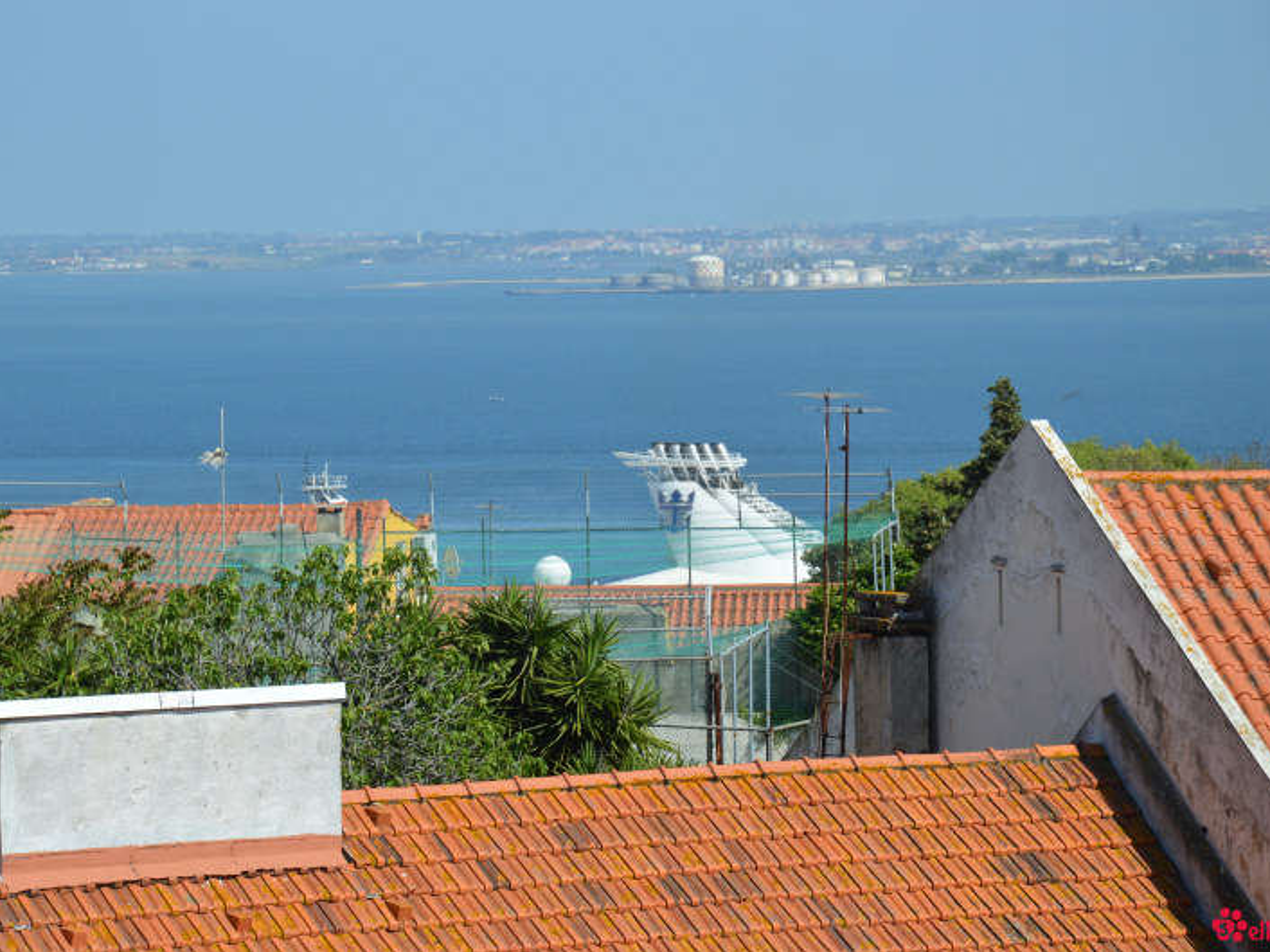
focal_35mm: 172
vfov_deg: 8.6
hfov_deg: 11.5
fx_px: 6292
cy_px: 477
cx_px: 590
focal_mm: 105
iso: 100
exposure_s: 1/250
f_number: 8
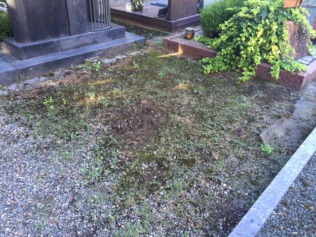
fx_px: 265
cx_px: 158
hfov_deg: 61.7
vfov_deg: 48.2
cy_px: 118
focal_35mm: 29
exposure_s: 1/33
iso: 40
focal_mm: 4.15
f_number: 2.2
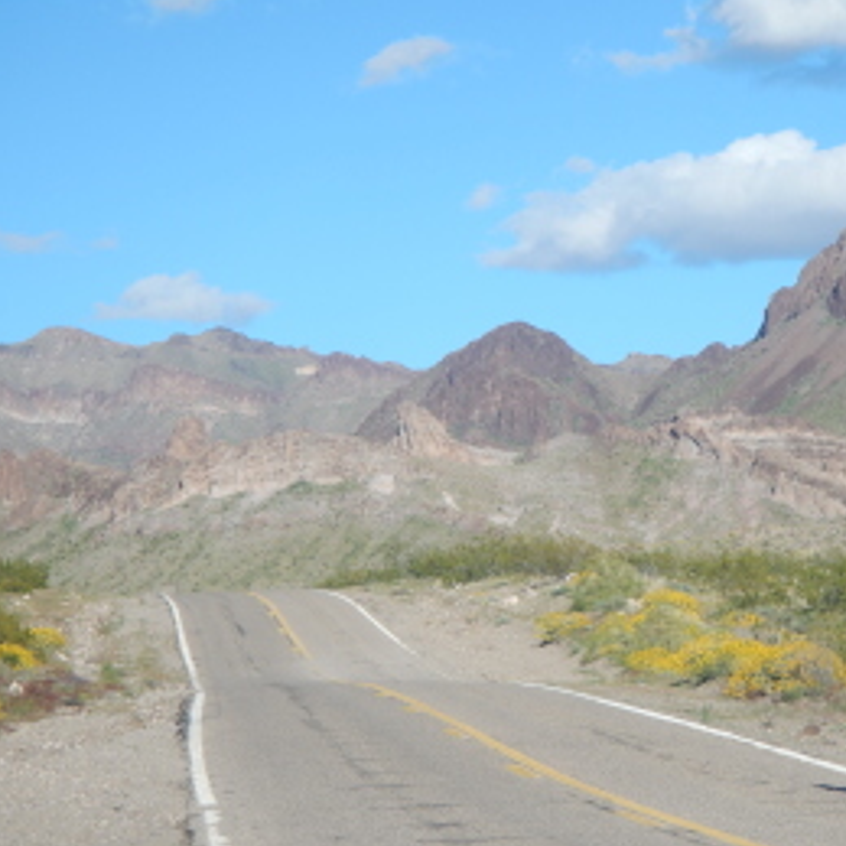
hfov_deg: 10.5
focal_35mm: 167
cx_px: 556
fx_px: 4618
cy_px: 421
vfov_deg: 10.5
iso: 125
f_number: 4.8
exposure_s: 1/800
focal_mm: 25
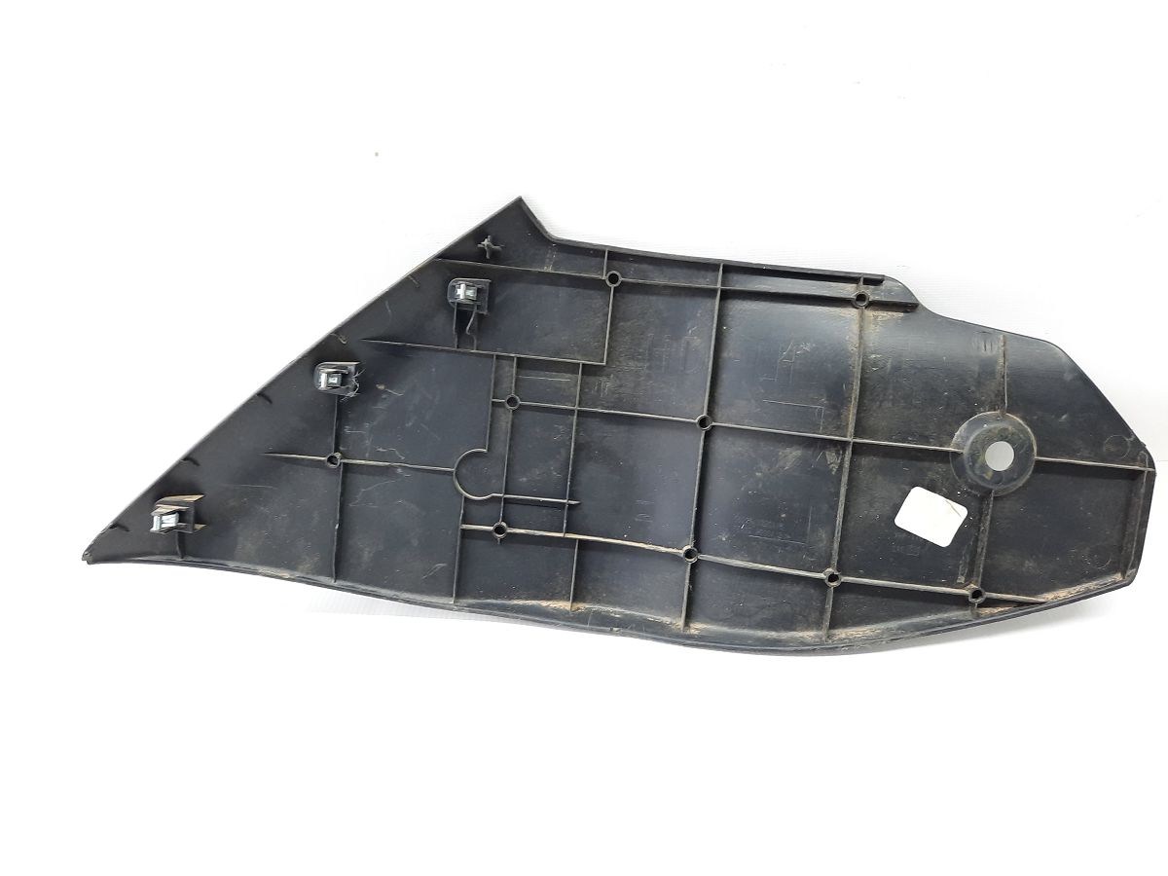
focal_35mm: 25
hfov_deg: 69.4
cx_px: 584
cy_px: 438
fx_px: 844
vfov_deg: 54.9
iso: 200
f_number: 2
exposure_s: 1/50
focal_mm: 4.6
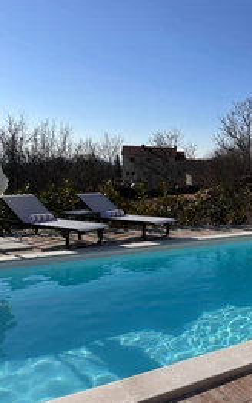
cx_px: 264
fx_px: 384
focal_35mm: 35
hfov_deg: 32.7
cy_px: 202
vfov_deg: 55.3
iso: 80
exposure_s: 1/8929
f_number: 1.78
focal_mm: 6.86
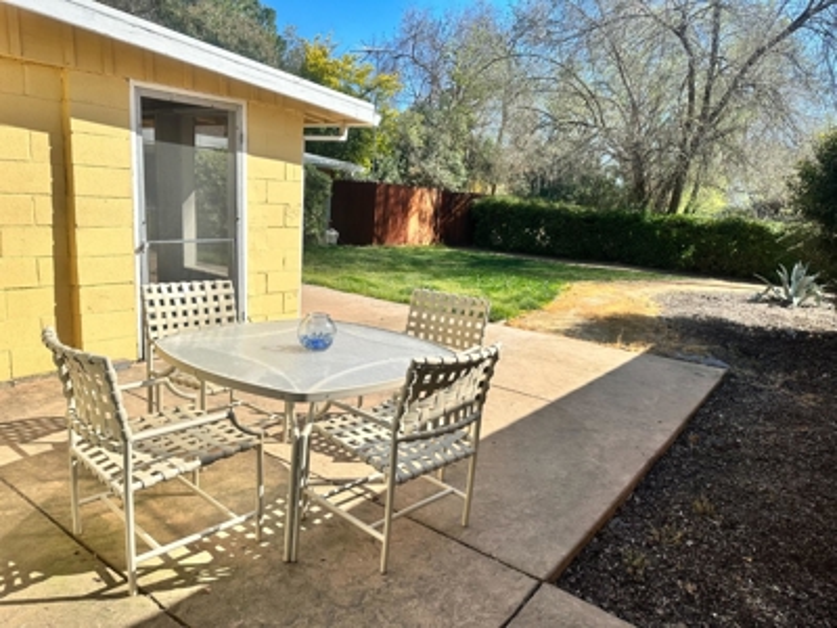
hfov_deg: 71.6
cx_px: 418
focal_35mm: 24
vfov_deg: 56.8
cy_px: 314
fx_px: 580
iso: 80
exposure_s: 1/4348
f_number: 1.78
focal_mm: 6.86
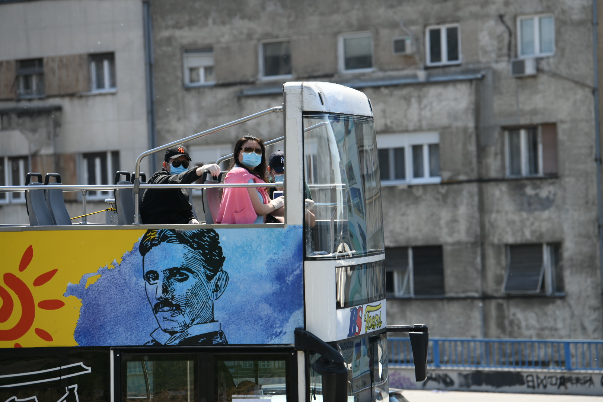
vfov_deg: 7.6
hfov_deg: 11.4
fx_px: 3015
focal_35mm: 180
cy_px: 201
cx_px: 302
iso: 400
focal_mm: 180
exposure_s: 1/2500
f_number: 4
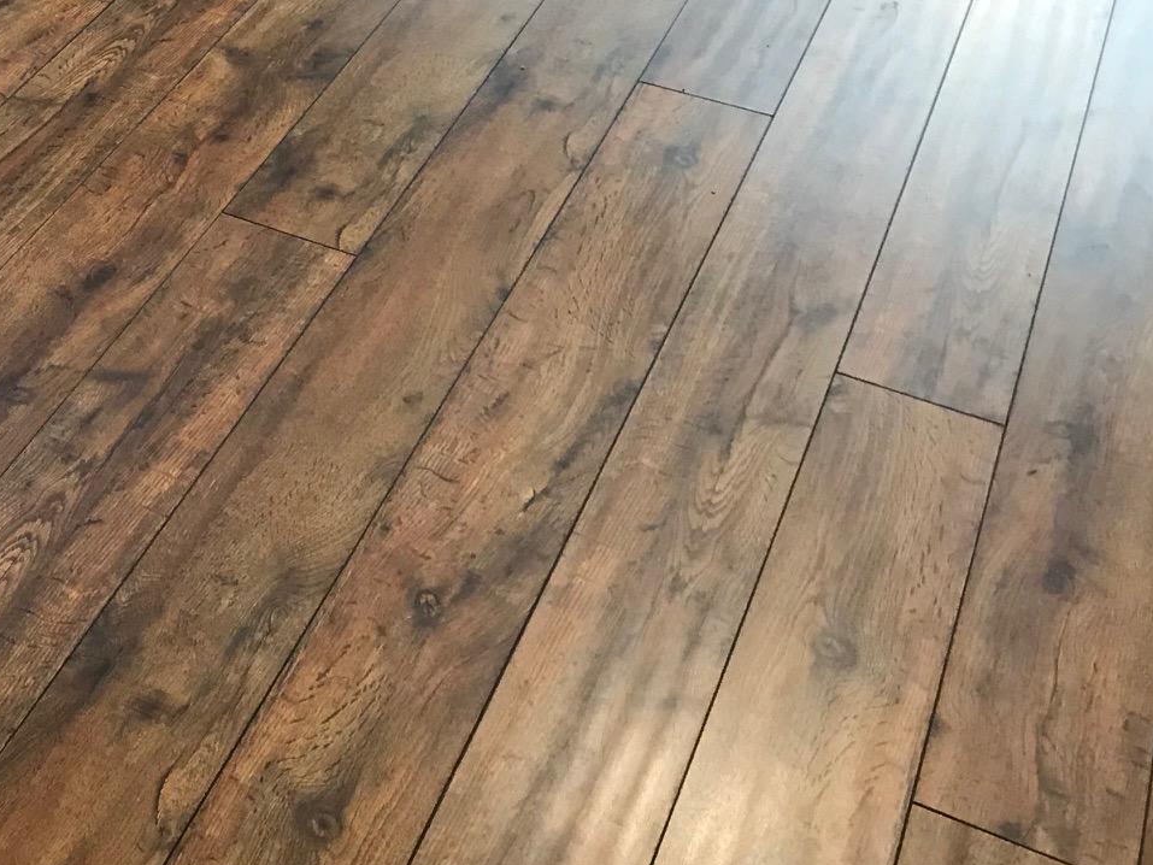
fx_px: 1965
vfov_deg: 24.5
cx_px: 46
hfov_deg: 30.7
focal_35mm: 59
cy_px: 207
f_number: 1.8
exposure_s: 1/15
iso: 40
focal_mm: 3.99
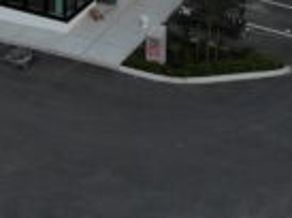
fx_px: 1136
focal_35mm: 135
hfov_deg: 13.8
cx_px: -136
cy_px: -331
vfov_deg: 9.5
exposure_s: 1/981
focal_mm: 4.5
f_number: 2.8
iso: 100
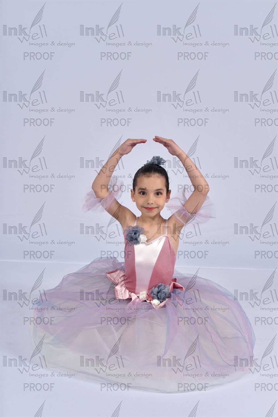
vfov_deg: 50.7
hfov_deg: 35.1
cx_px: 139
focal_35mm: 38
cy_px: 208
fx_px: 440
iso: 250
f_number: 8
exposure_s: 1/200
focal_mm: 38
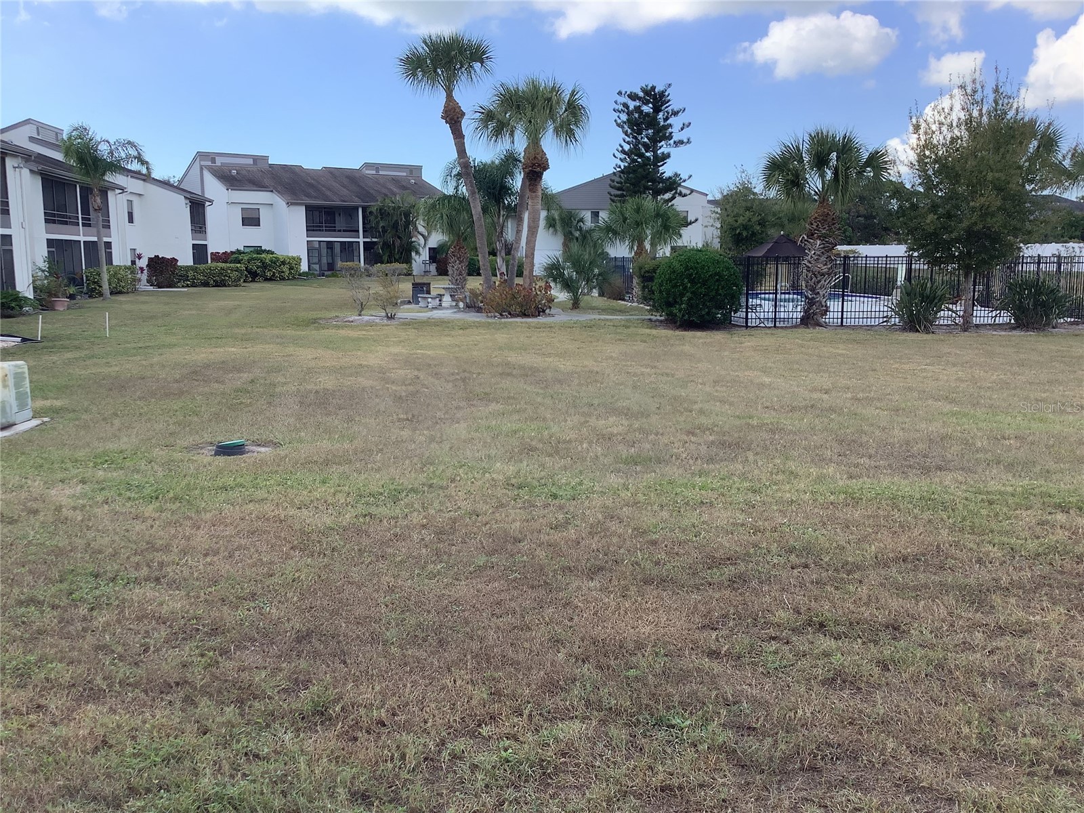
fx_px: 971
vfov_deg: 45.4
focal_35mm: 31
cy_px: 406
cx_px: 542
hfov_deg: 58.4
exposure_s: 1/362
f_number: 2.4
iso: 25
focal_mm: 3.3
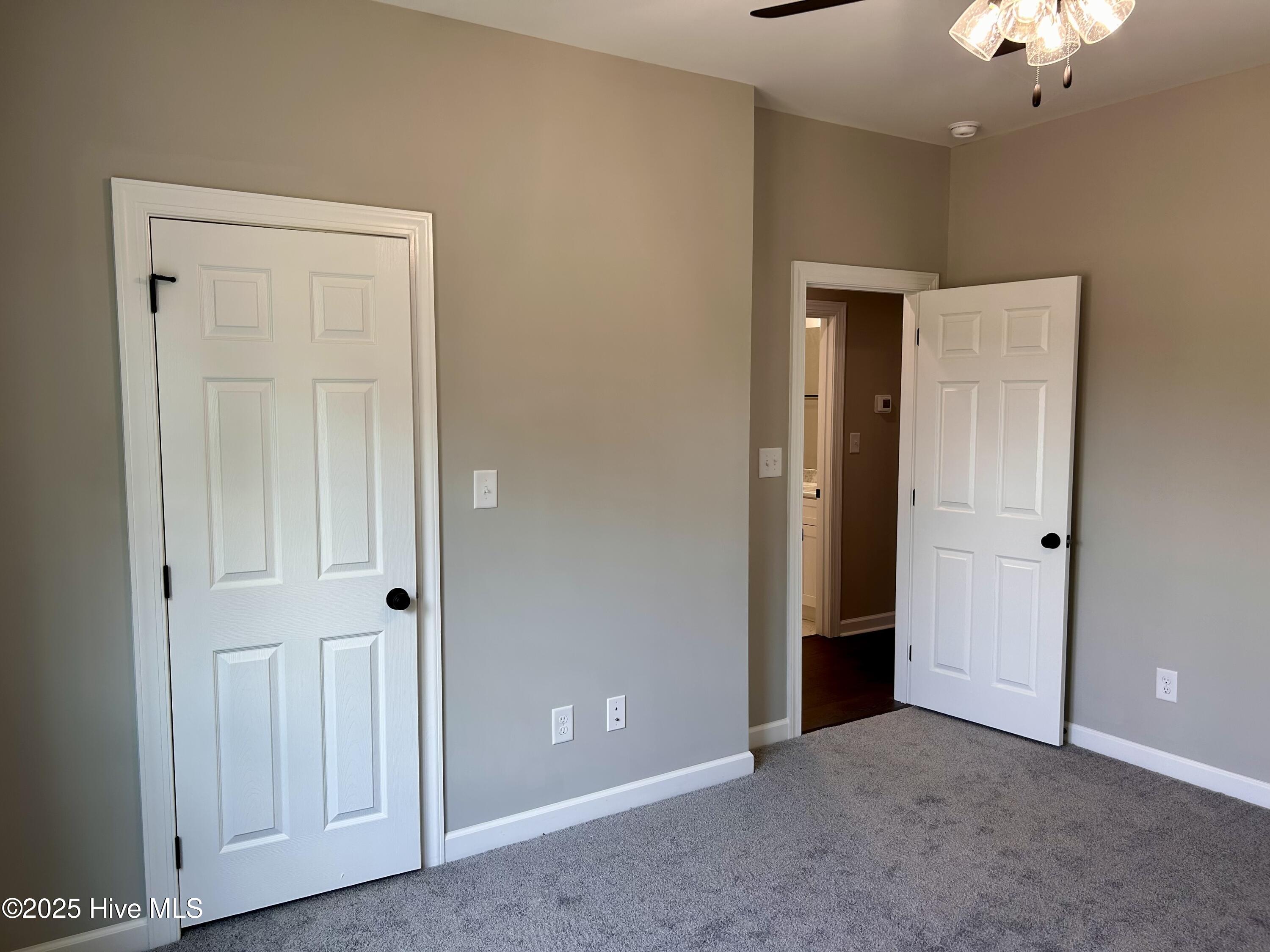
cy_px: 476
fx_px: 954
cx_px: 635
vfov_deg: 53.1
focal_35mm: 26
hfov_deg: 67.3
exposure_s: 1/120
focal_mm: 5.7
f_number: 1.5
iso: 50
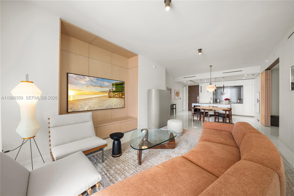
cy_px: 98
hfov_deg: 112.6
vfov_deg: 90.0
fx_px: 98
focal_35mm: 12
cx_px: 147
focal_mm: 12
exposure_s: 1/100
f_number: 8
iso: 320
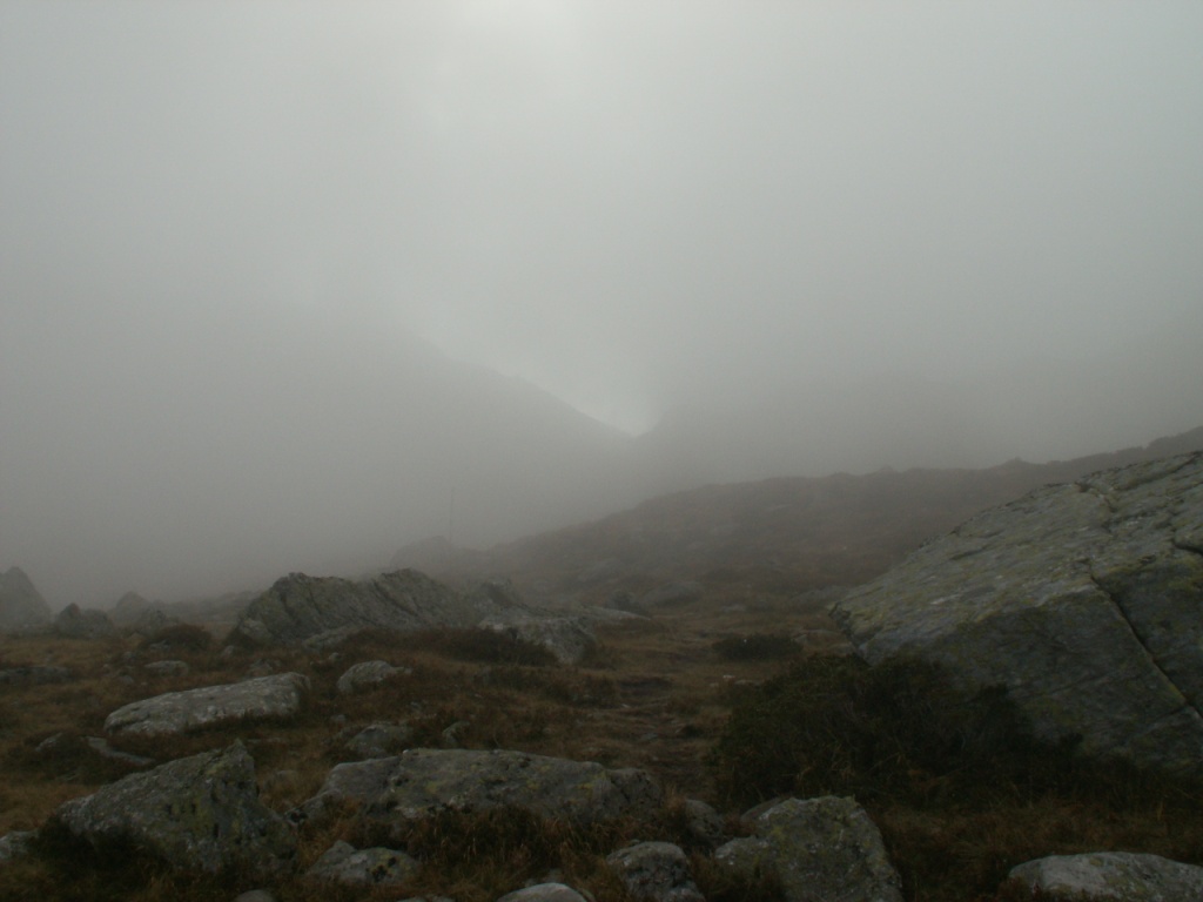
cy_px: 451
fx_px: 1216
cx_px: 602
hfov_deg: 52.6
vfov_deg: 40.7
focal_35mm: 35
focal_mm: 5.86
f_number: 8
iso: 50
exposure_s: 1/125
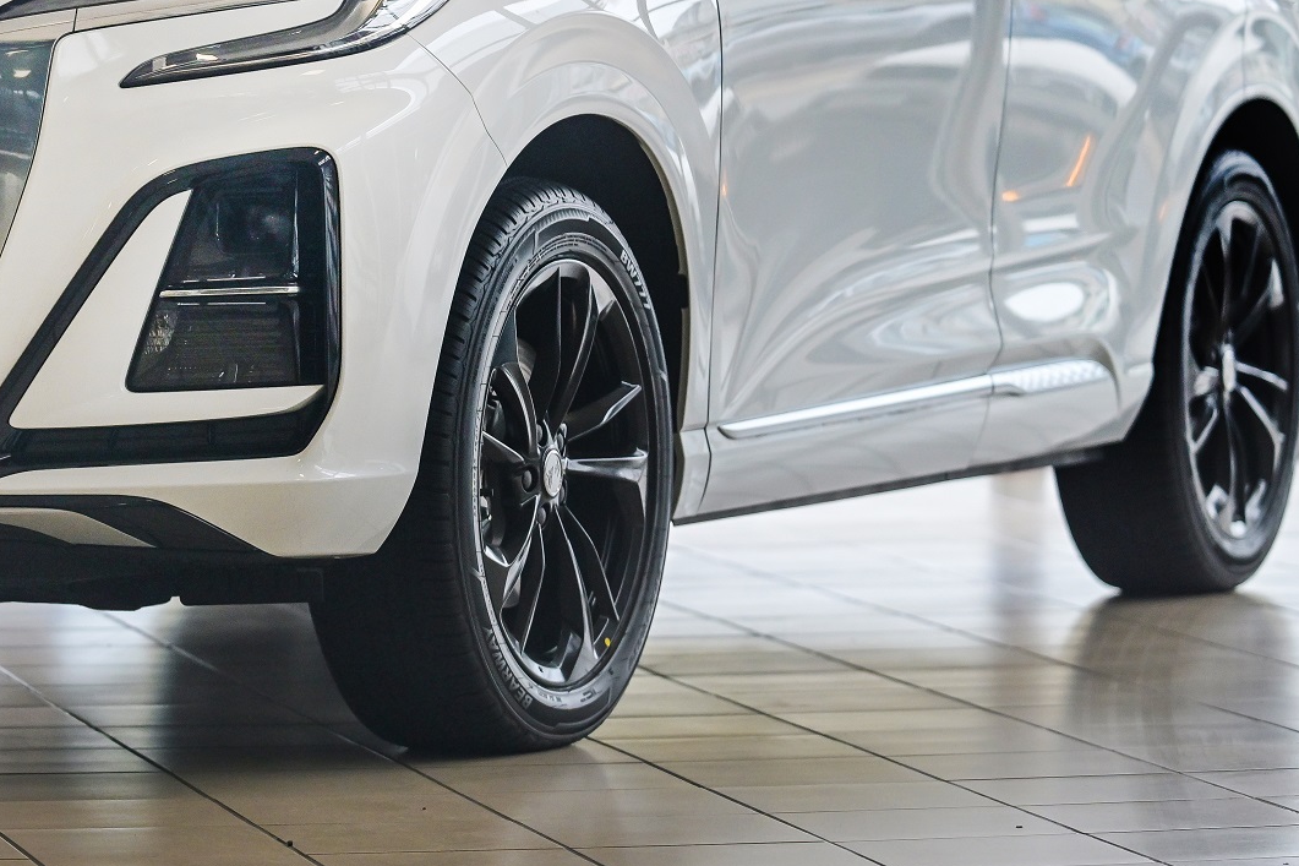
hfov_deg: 5.5
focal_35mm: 377
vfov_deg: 3.6
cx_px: 296
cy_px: 160
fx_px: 13600
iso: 1250
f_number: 3.5
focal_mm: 200
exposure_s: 1/1600
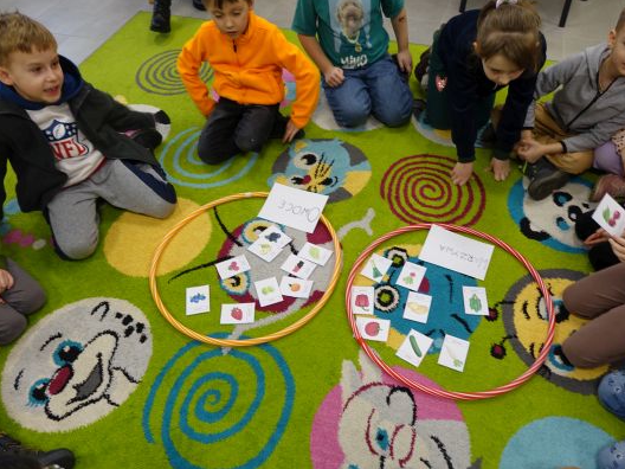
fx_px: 506
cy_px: 230
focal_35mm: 28
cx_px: 334
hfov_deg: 63.4
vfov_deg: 49.7
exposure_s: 1/30
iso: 125
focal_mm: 8.8
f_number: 2.8
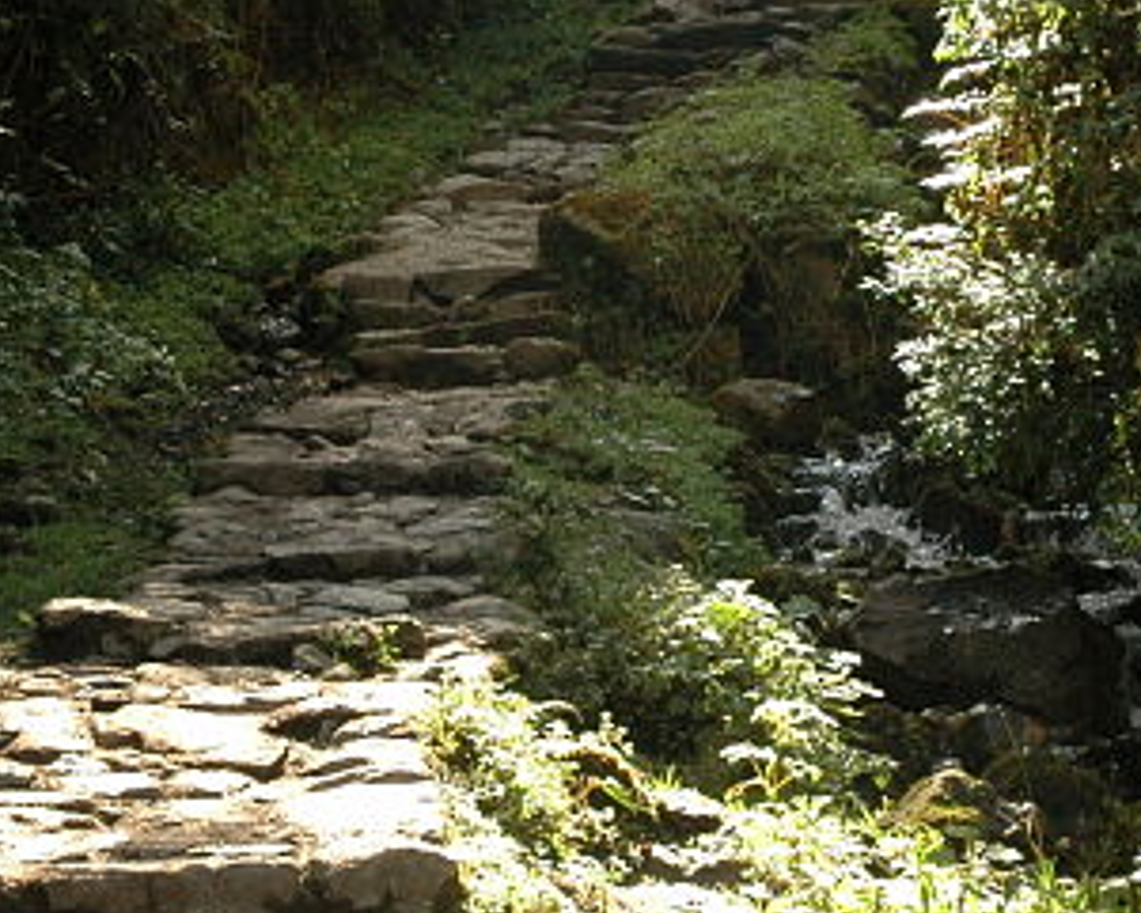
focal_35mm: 130
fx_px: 4405
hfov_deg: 14.7
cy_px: 364
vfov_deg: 11.8
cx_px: 720
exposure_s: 1/125
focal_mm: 31
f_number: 5.6
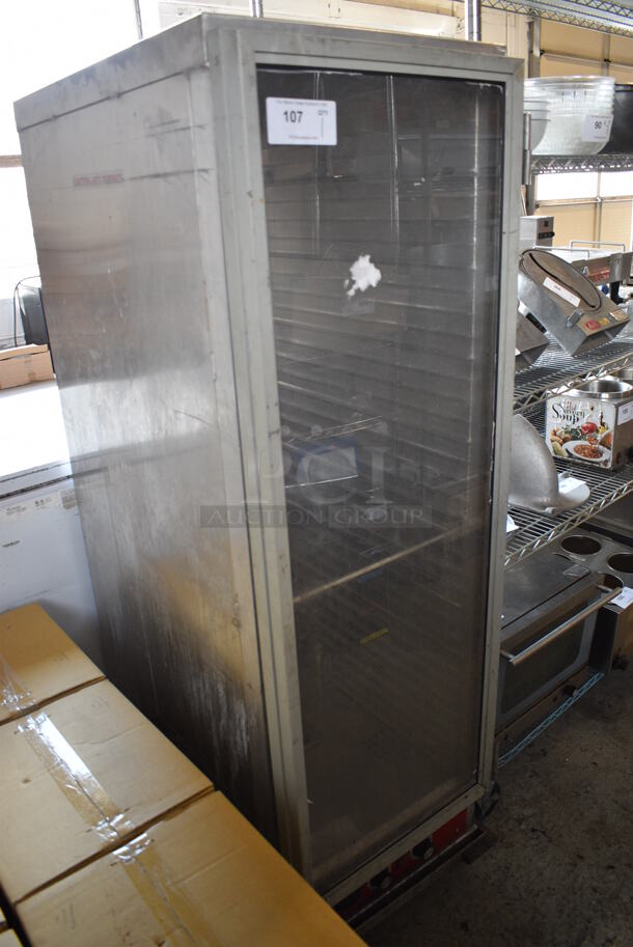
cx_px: 316
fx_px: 711
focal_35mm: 27
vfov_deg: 67.3
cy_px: 474
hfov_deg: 48.0
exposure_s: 1/125
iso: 900
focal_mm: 18
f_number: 3.5
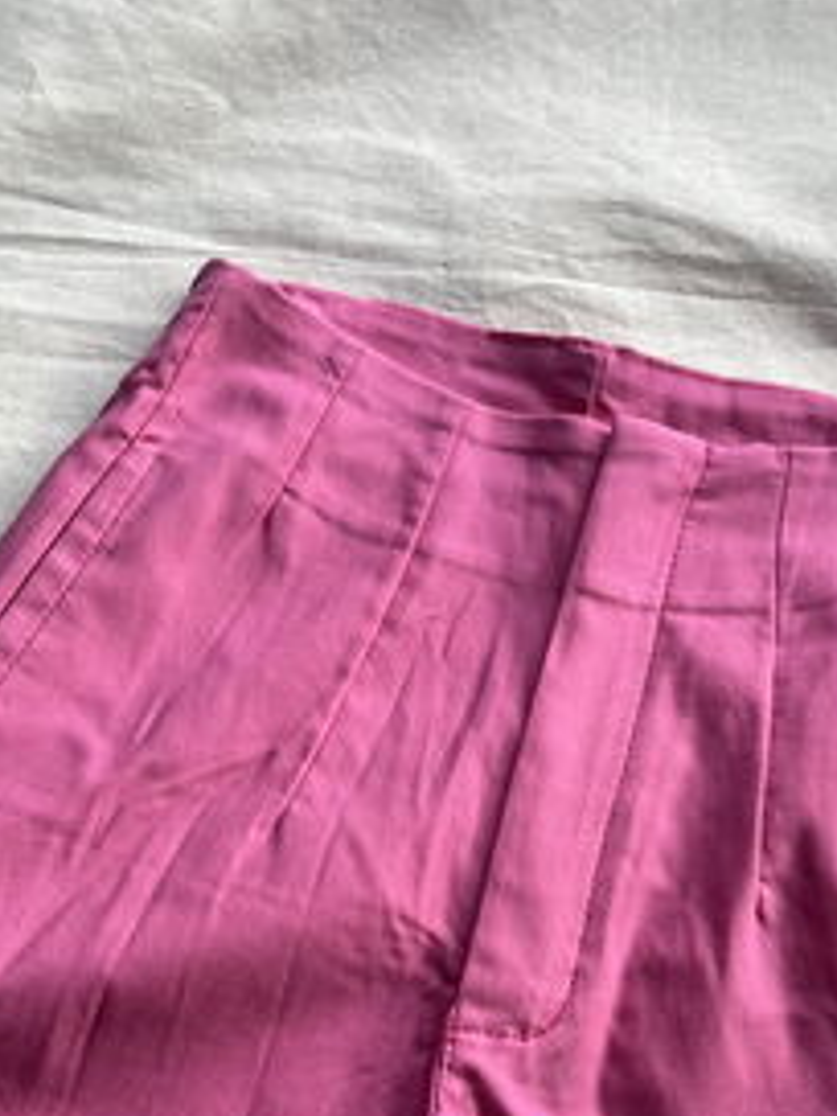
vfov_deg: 36.5
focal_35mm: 51
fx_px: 1644
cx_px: 579
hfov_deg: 28.3
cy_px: 860
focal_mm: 5.1
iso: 40
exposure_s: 1/174
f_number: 1.6
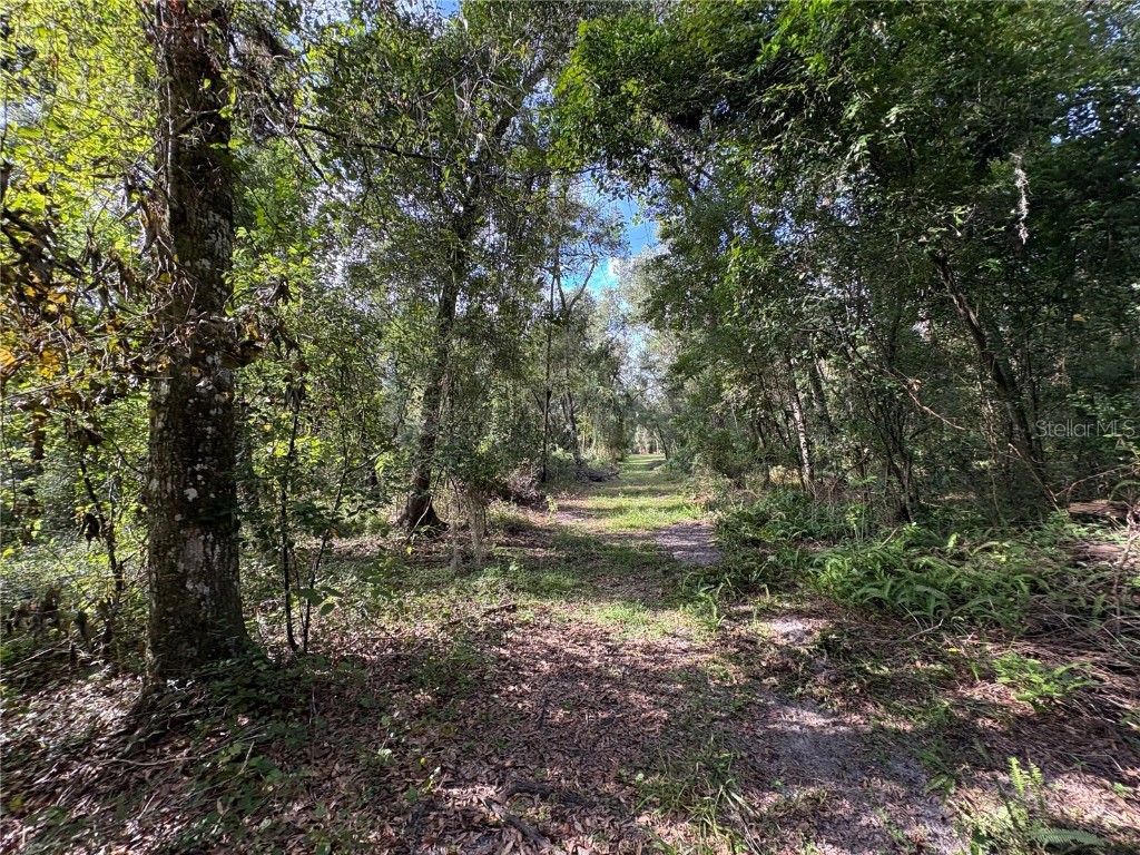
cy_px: 428
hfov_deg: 102.1
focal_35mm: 14
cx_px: 570
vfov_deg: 85.7
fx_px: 461
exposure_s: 1/105
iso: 50
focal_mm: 2.22
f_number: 2.2
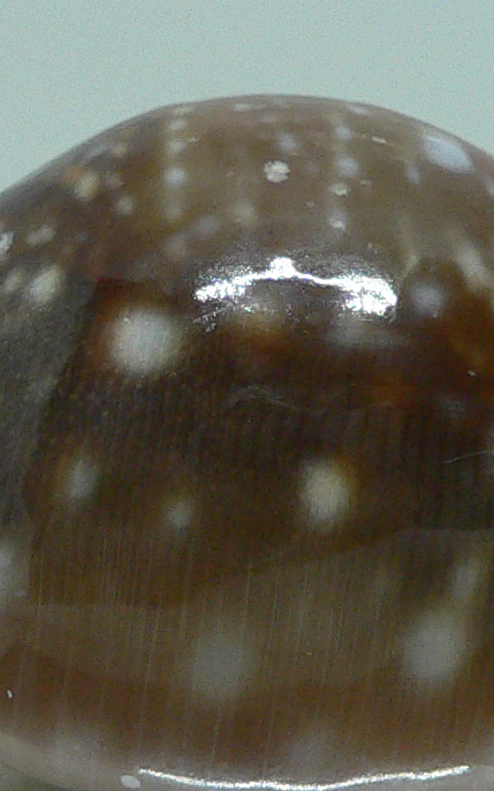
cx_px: 273
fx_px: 2347
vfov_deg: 19.0
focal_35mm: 109
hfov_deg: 12.0
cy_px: 575
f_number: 2.8
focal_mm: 4.6
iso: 150
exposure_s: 1/60
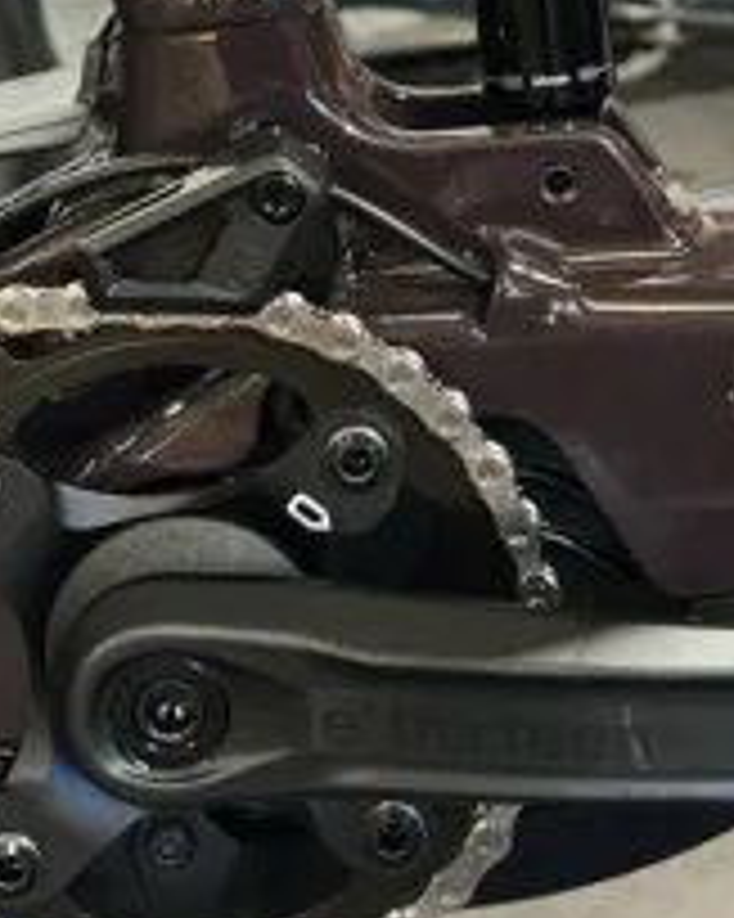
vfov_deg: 19.8
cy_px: -117
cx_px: 486
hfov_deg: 16.7
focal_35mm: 92
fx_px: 2500
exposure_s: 1/33
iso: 500
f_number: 1.78
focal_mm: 6.86
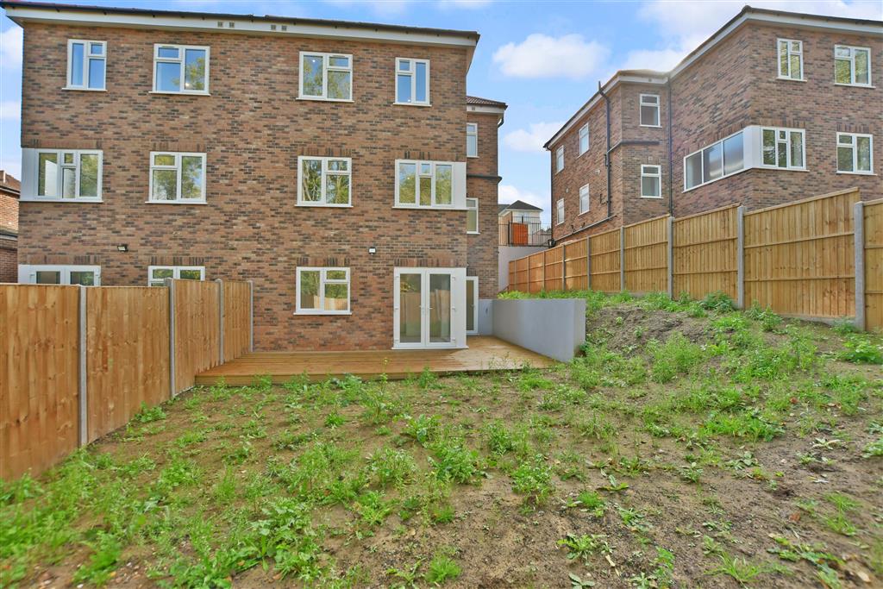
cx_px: 442
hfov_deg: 100.4
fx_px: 368
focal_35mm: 15
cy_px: 294
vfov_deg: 77.3
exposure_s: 1/125
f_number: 7.1
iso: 250
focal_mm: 10
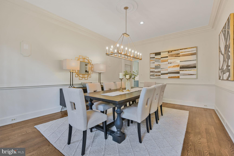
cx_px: 117
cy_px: 78
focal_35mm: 16
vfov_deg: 73.7
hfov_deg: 96.7
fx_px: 104
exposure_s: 1/4
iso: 200
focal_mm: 16
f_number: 8
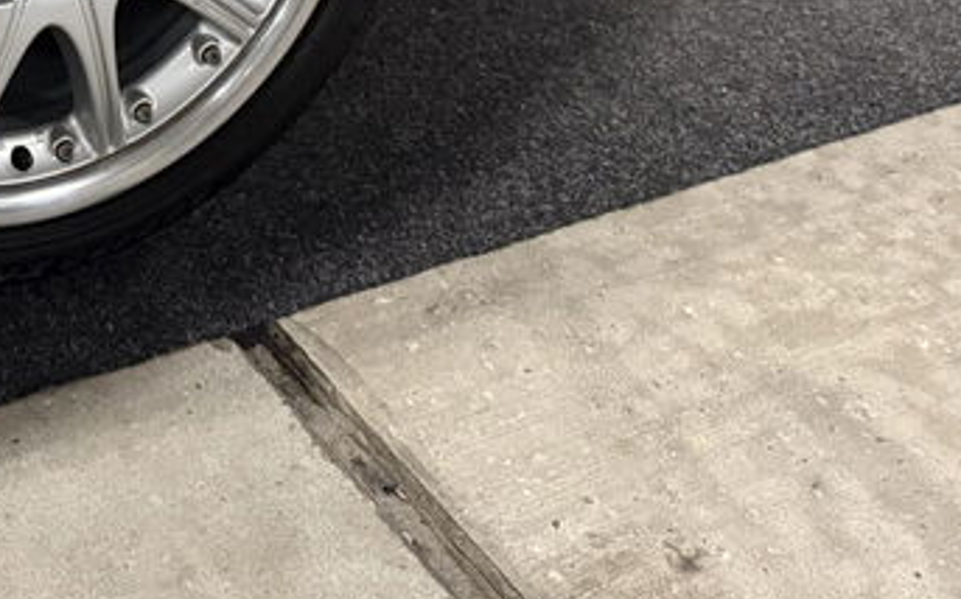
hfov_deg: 25.8
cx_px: 6
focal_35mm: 76
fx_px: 1989
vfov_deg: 15.1
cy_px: -437
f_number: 1.78
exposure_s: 1/50
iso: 640
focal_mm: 6.76
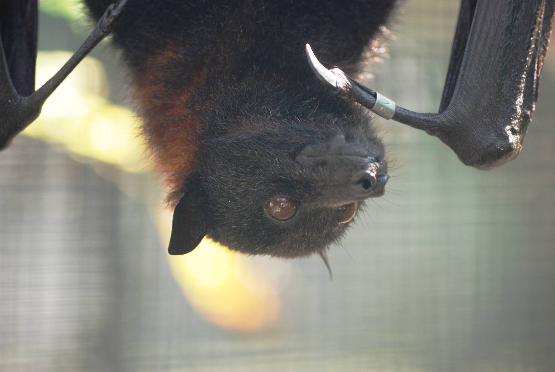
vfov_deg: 4.7
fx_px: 4515
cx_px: 278
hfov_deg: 7.0
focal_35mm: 292
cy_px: 186
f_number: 5
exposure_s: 1/100
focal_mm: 195
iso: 400
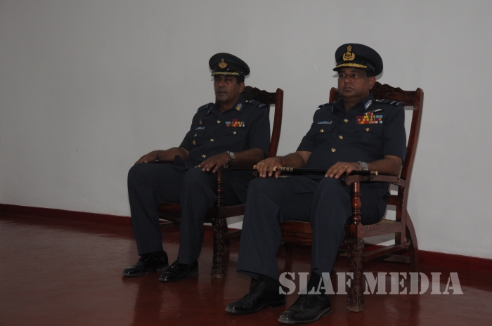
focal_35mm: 52
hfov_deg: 37.9
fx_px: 716
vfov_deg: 25.7
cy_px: 163
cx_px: 246
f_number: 6.3
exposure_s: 1/80
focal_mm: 35
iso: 640
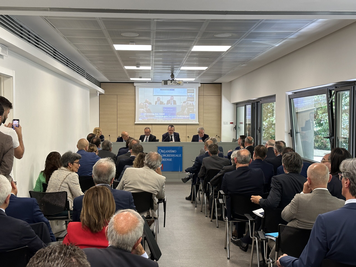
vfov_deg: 30.3
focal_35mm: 48
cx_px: 178
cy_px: 134
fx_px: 494
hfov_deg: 39.7
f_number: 1.78
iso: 80
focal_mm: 6.86
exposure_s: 1/88
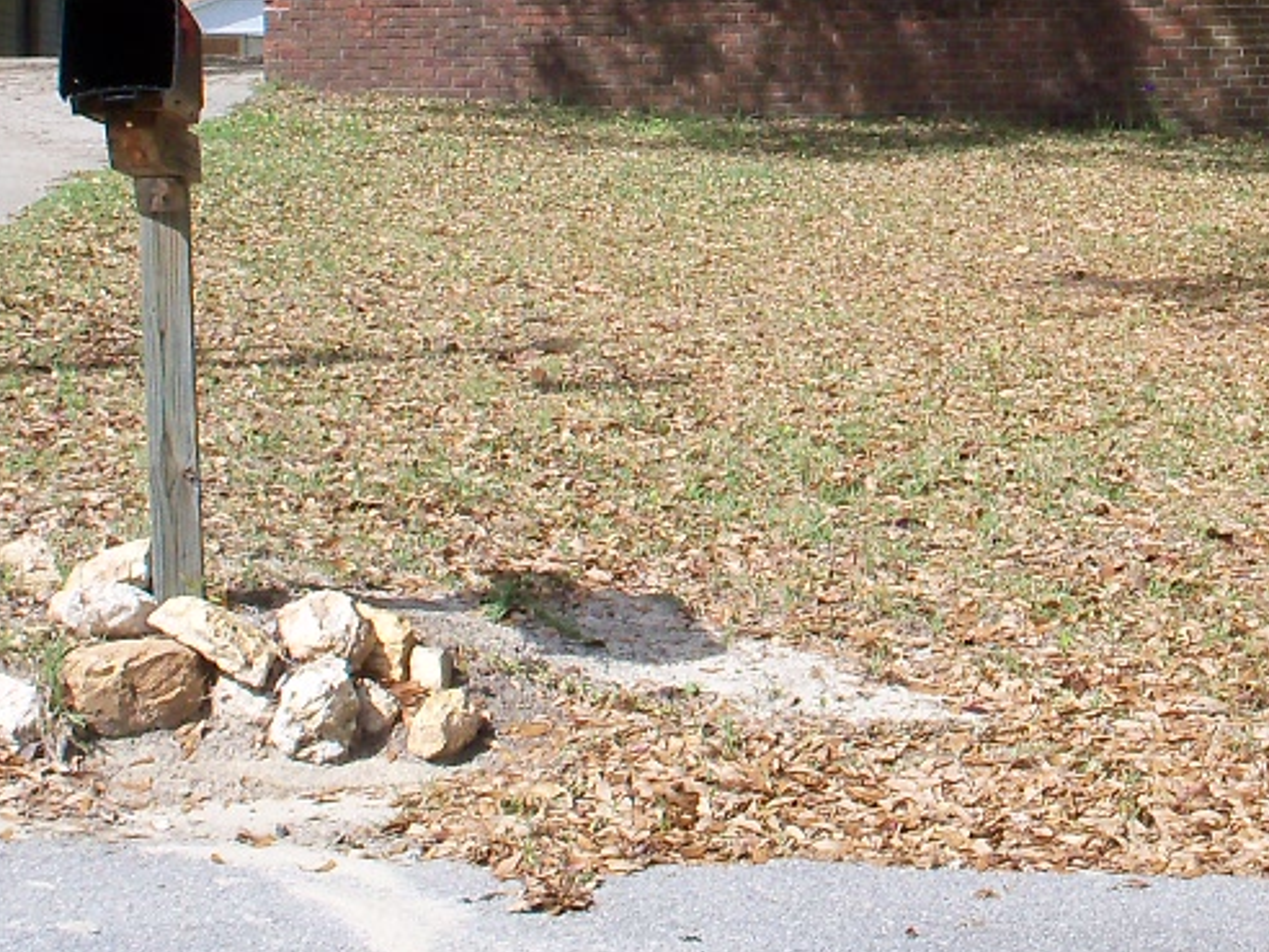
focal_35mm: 91
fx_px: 3336
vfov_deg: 15.9
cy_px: -49
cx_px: 949
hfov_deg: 21.4
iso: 80
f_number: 5.5
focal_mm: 6.3
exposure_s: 1/320
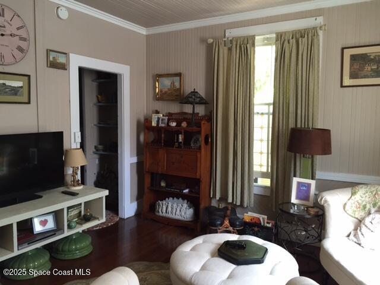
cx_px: 190
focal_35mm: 29
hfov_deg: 61.7
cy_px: 142
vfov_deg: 48.2
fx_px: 318
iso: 80
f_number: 2.2
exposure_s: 1/30
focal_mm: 4.15
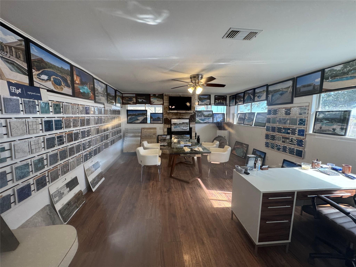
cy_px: 134
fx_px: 144
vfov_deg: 85.7
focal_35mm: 14
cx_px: 178
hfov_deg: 102.1
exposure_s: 1/60
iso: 160
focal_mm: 2.22
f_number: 2.2
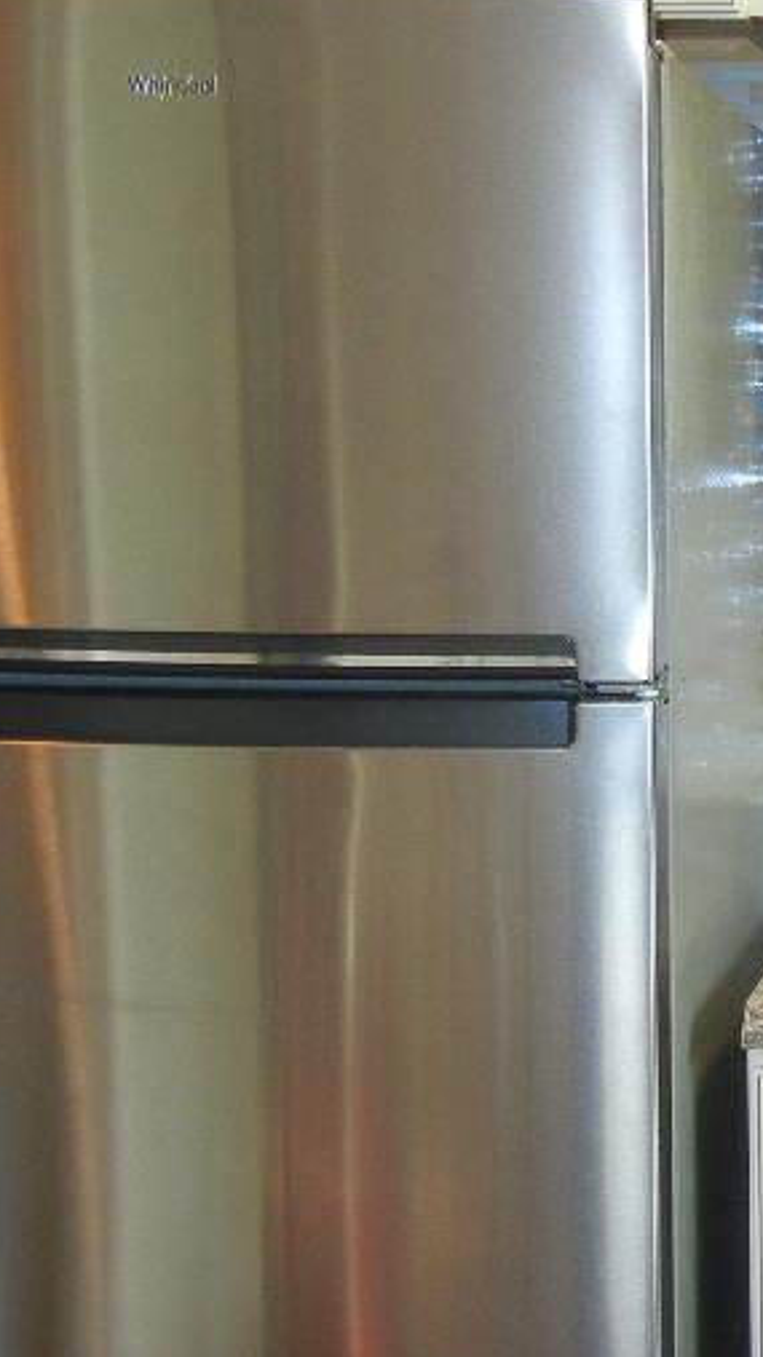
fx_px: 2375
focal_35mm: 66
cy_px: 787
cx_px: 1028
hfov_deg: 17.0
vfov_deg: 31.8
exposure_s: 1/30
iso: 200
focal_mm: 5.4
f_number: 3.5
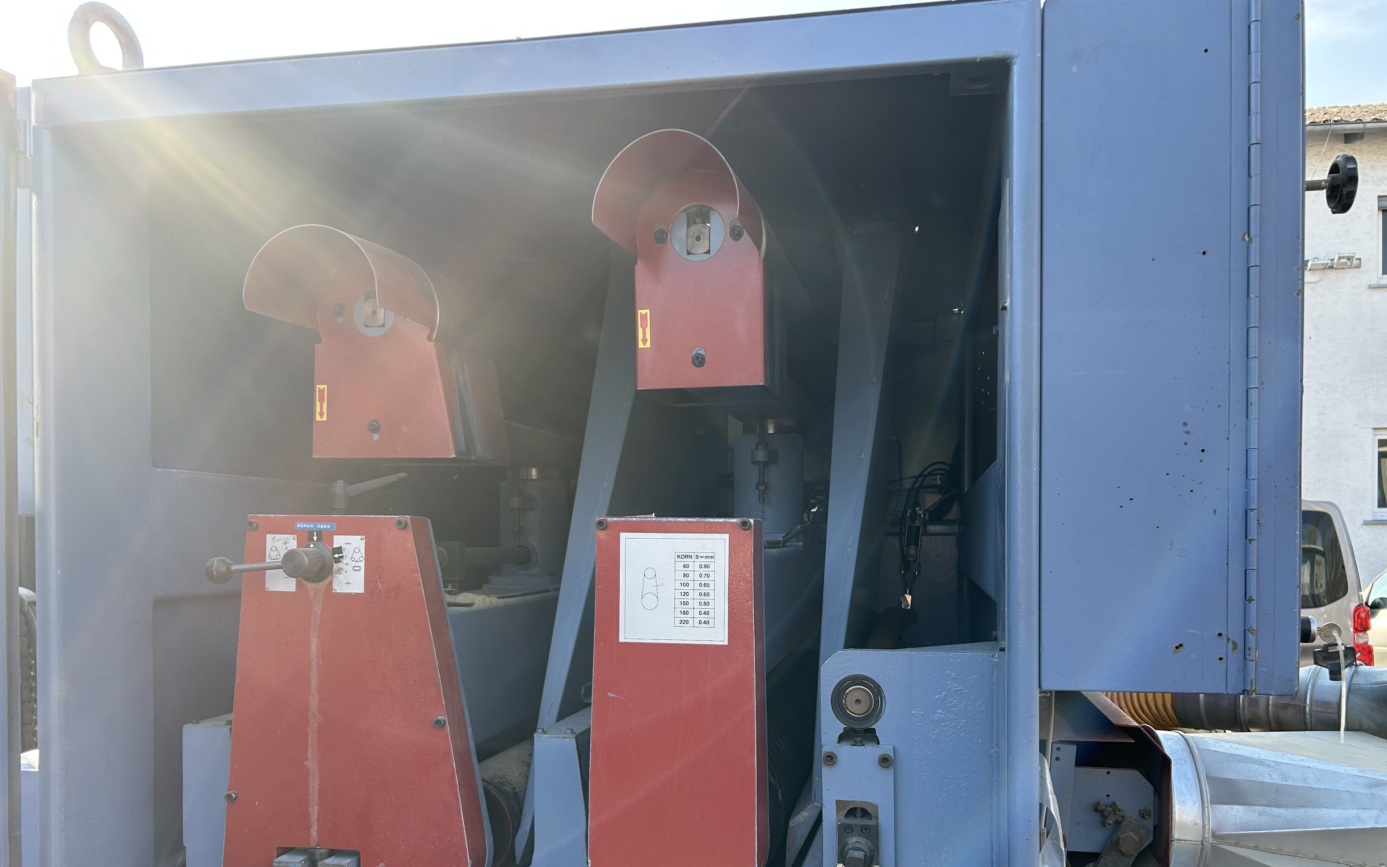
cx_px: 726
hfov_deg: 64.6
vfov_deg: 42.8
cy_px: 543
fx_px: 1096
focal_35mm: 29
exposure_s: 1/509
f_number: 1.5
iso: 50
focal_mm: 5.7
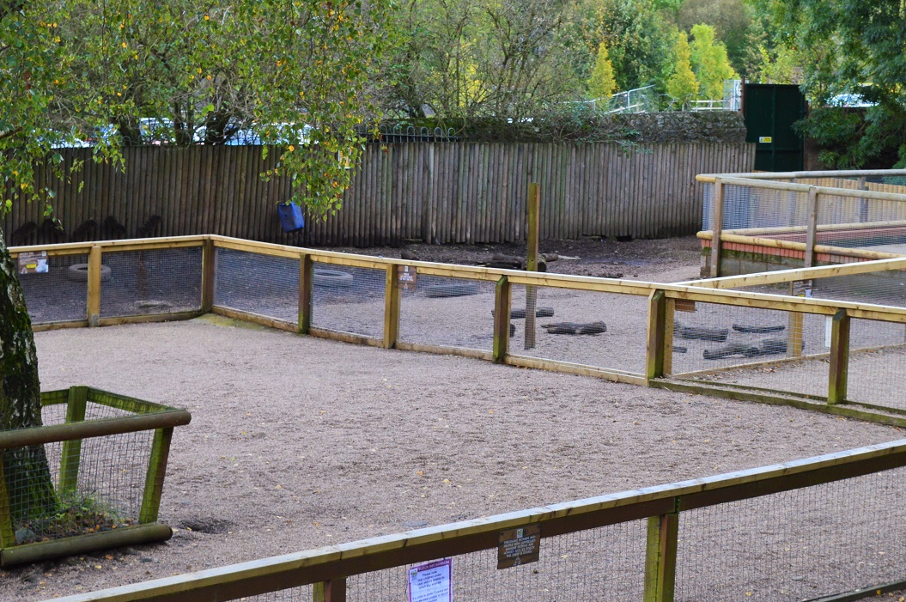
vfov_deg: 14.1
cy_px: 303
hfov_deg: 20.9
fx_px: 2438
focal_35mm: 97
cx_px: 644
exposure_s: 1/100
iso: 400
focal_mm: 42
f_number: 9
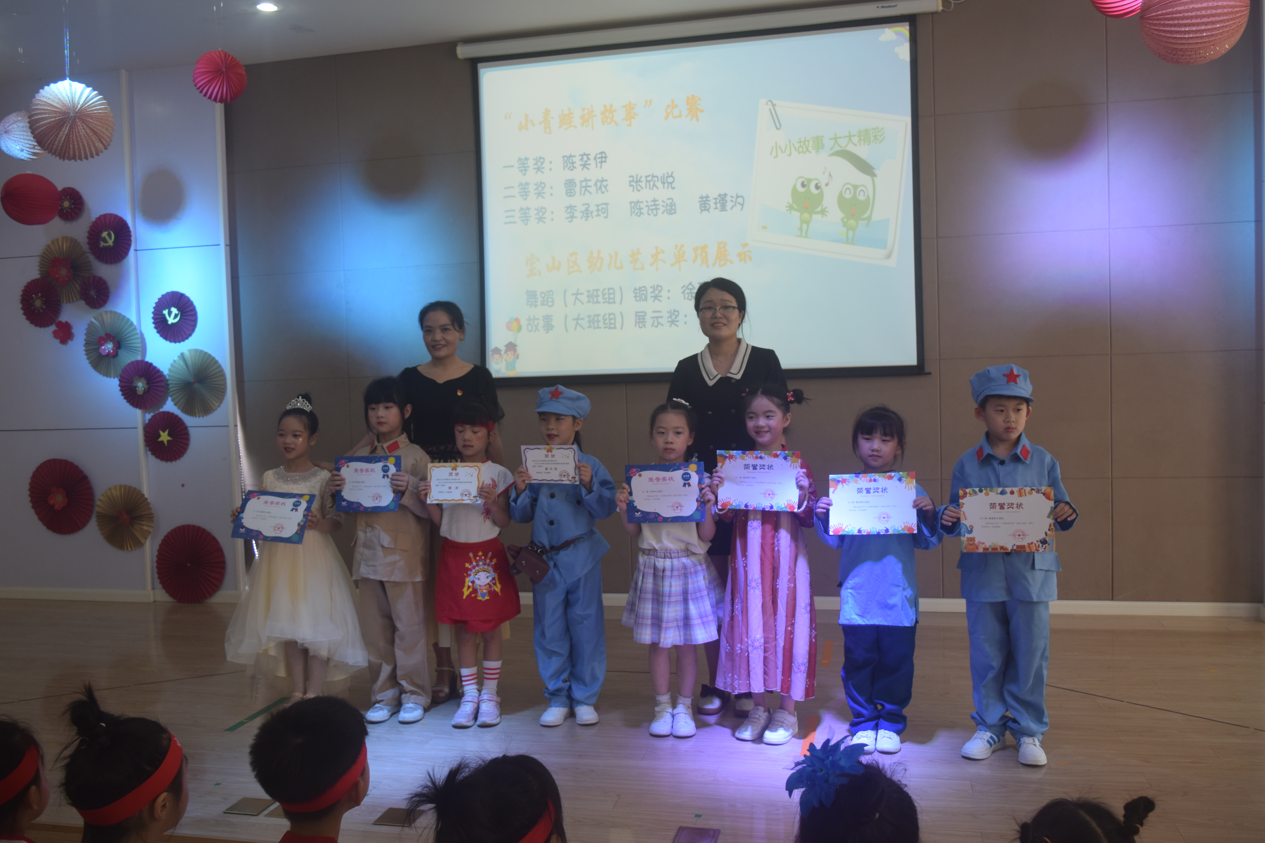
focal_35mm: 32
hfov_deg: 59.5
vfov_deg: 41.7
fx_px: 1107
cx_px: 632
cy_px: 422
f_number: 4.8
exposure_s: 1/90
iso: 400
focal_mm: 21
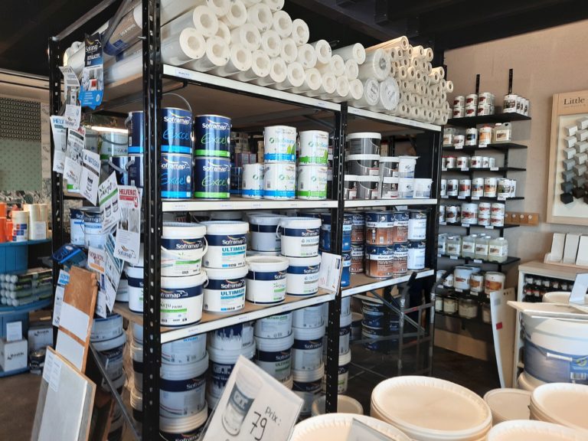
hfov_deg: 69.4
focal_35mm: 25
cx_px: 294
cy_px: 220
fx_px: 425
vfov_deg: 54.9
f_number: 2
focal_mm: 4.6
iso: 40
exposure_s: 1/50
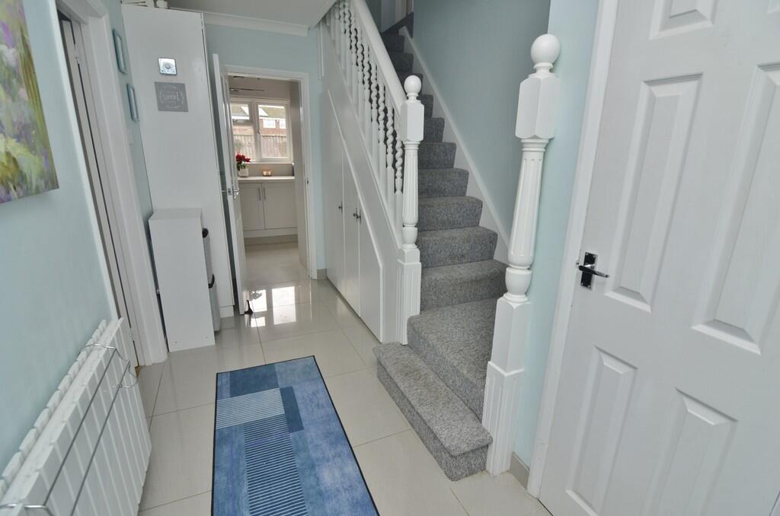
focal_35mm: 16
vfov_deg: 71.8
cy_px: 258
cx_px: 390
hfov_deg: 95.1
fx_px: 357
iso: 400
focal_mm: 11
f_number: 5.6
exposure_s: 1/60
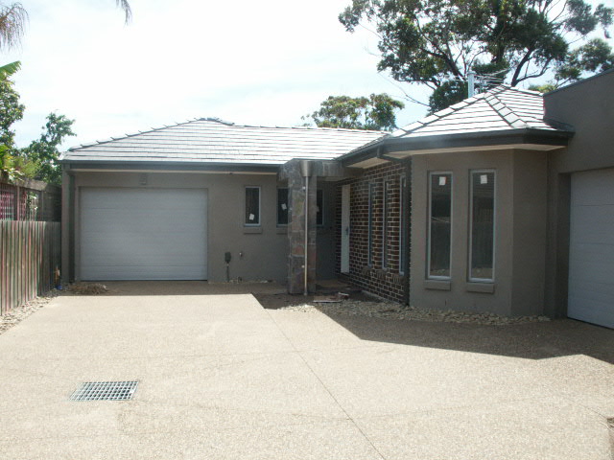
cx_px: 307
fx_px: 497
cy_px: 230
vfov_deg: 49.7
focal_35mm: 28
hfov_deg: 63.4
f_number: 6.7
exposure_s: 1/350
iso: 100
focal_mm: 7.27
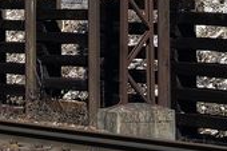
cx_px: -184
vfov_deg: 3.6
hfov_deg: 5.5
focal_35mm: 372
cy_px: -219
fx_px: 2340
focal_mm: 35
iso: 100
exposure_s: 1/2000
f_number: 2.8
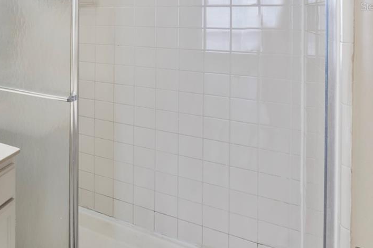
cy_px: 6
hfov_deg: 45.4
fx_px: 352
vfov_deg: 35.5
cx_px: -15
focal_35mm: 34
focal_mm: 10
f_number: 11
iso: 250
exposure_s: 1/25
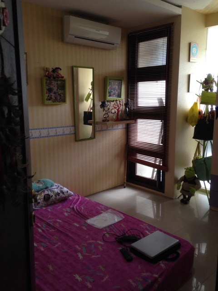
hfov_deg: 42.9
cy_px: 146
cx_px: 109
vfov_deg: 55.4
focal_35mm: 33
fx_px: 277
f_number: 2.4
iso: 64
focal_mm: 4.12
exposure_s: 1/20
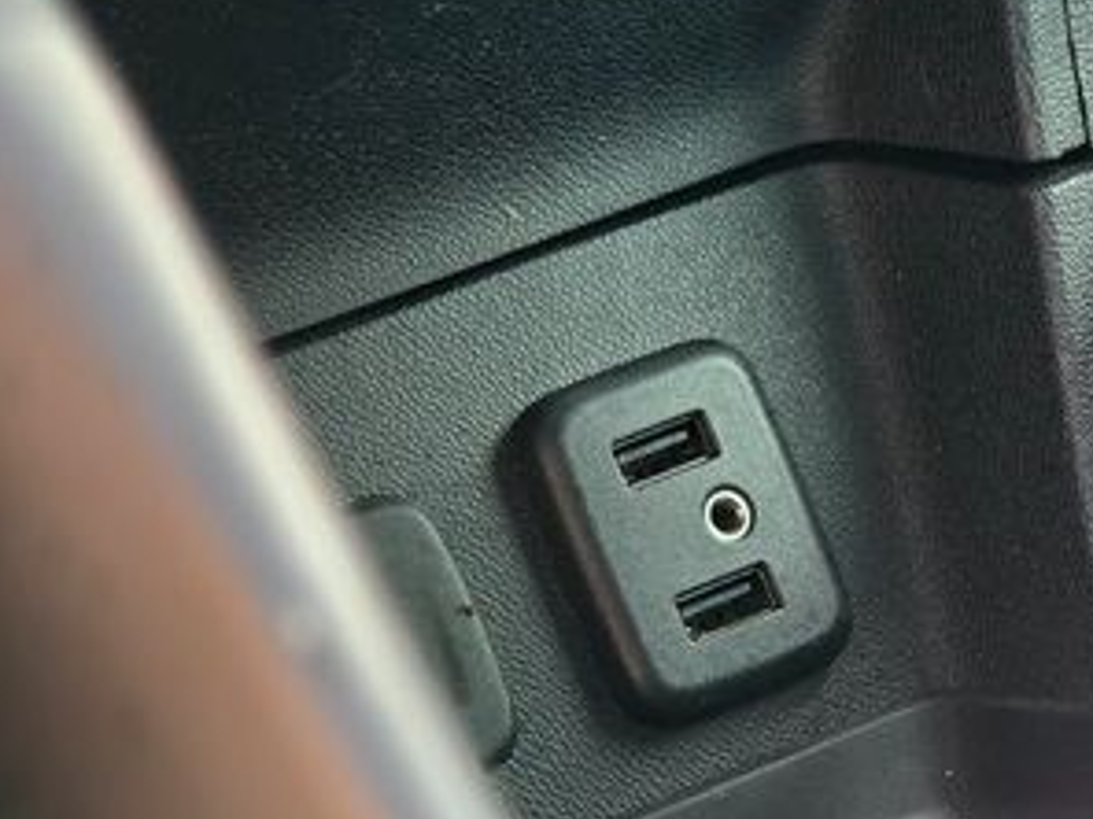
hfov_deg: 13.2
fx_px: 4705
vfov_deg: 10.0
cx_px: 942
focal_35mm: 149
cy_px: 299
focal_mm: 7.9
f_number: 2.4
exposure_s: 1/120
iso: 160
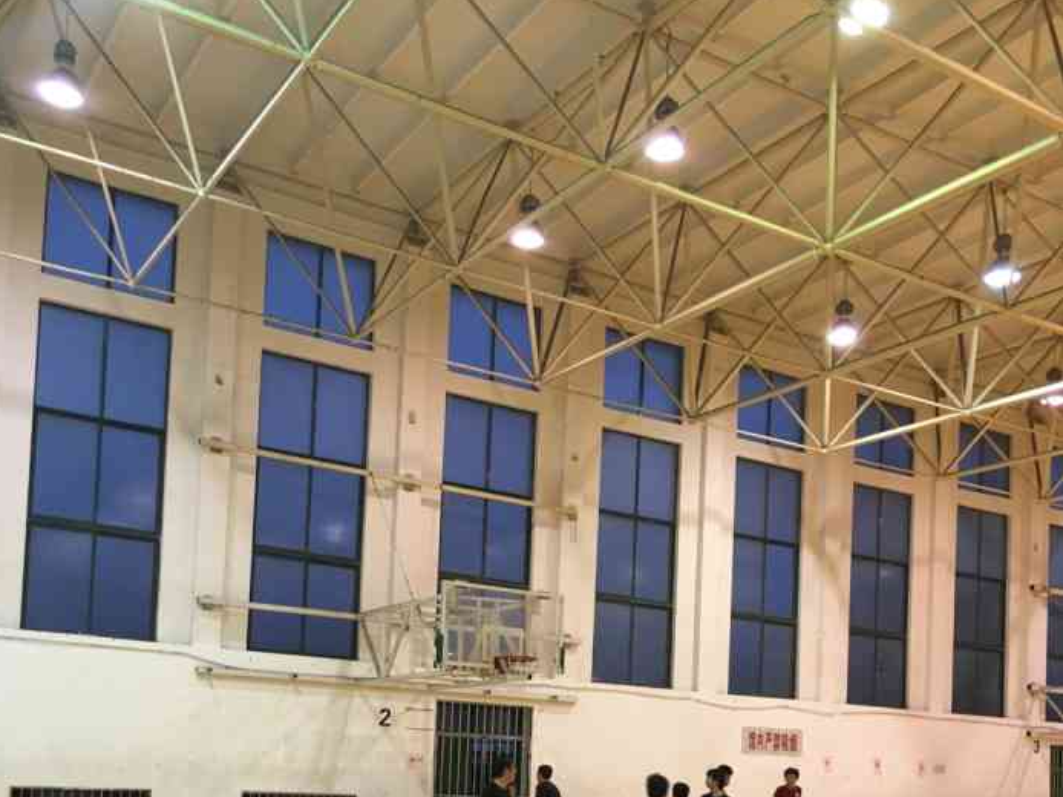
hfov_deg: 47.9
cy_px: 706
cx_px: 528
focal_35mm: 39
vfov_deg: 34.9
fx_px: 1197
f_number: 2.2
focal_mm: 4.15
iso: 125
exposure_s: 1/33
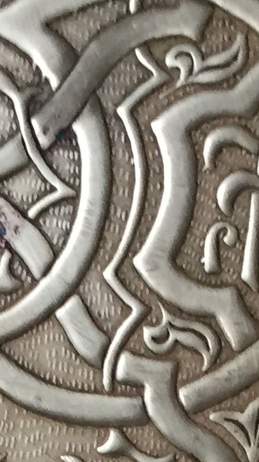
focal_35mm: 157
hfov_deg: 7.7
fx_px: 1919
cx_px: 218
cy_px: 833
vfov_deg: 12.5
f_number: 2.2
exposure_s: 1/33
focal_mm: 4.15
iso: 125
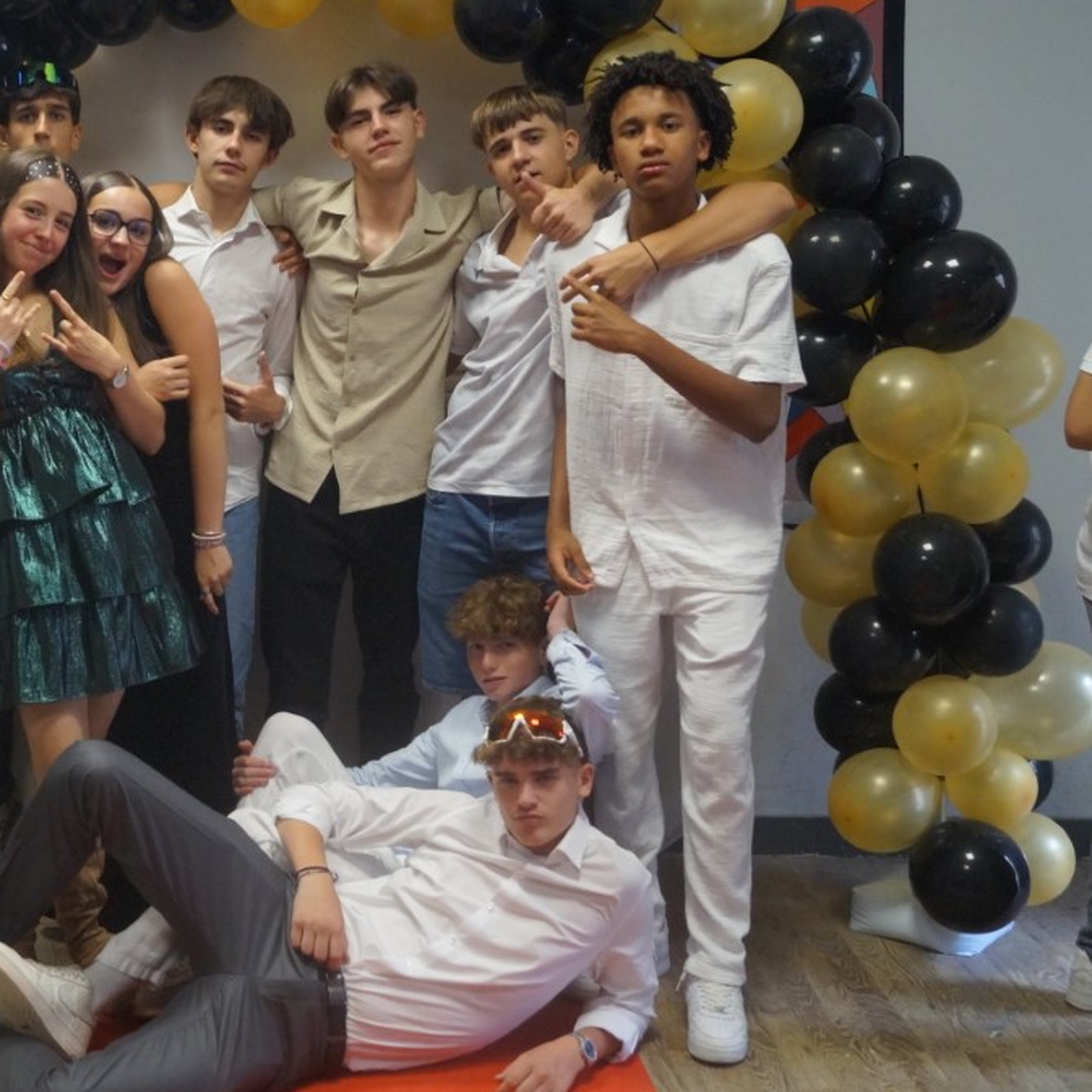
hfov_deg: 32.9
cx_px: 196
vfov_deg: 34.0
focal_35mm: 50
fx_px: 1785
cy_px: 531
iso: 1600
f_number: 4
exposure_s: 1/160
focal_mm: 22
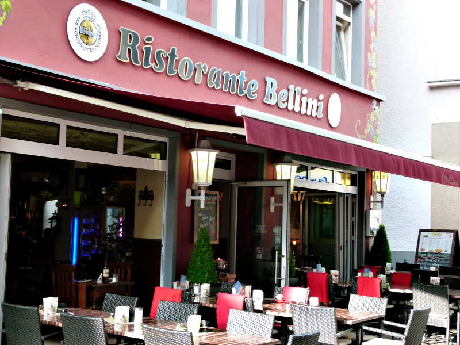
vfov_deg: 25.7
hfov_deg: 33.8
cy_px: 172
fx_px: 757
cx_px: 230
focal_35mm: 57
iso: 160
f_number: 4
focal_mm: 10.2
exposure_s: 1/40
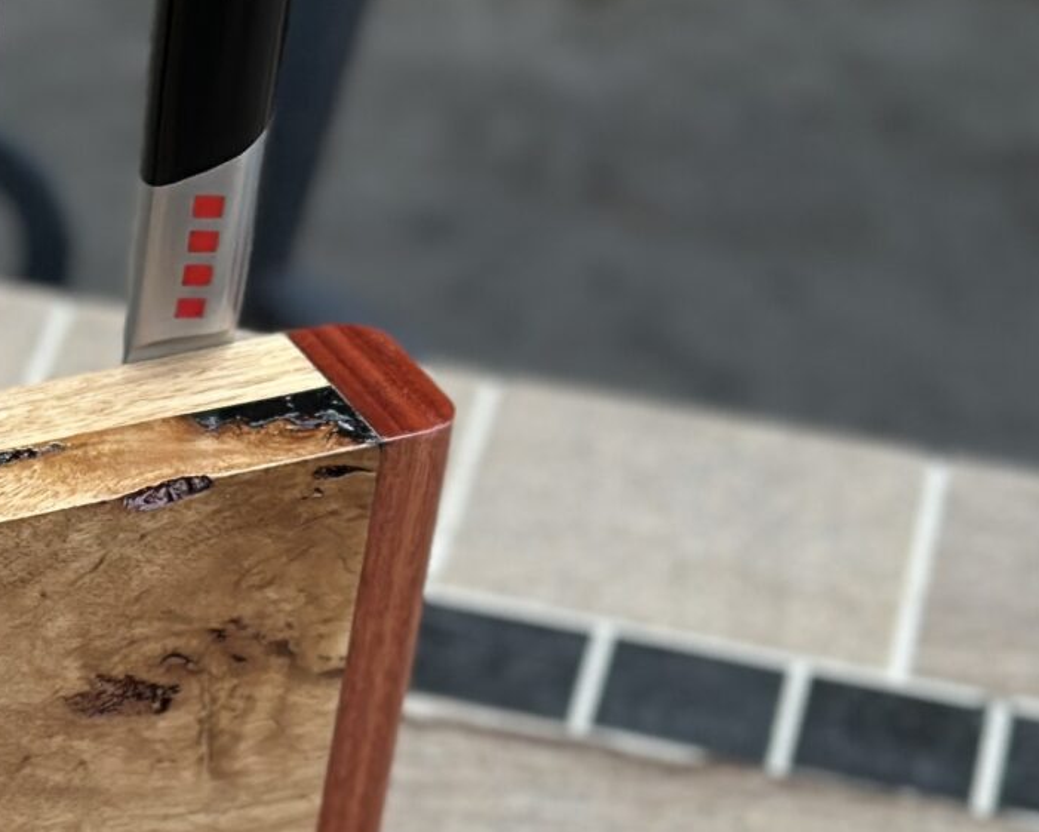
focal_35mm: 171
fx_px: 5259
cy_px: 939
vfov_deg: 9.0
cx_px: -658
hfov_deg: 10.8
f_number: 1.78
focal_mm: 6.86
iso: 80
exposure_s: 1/364
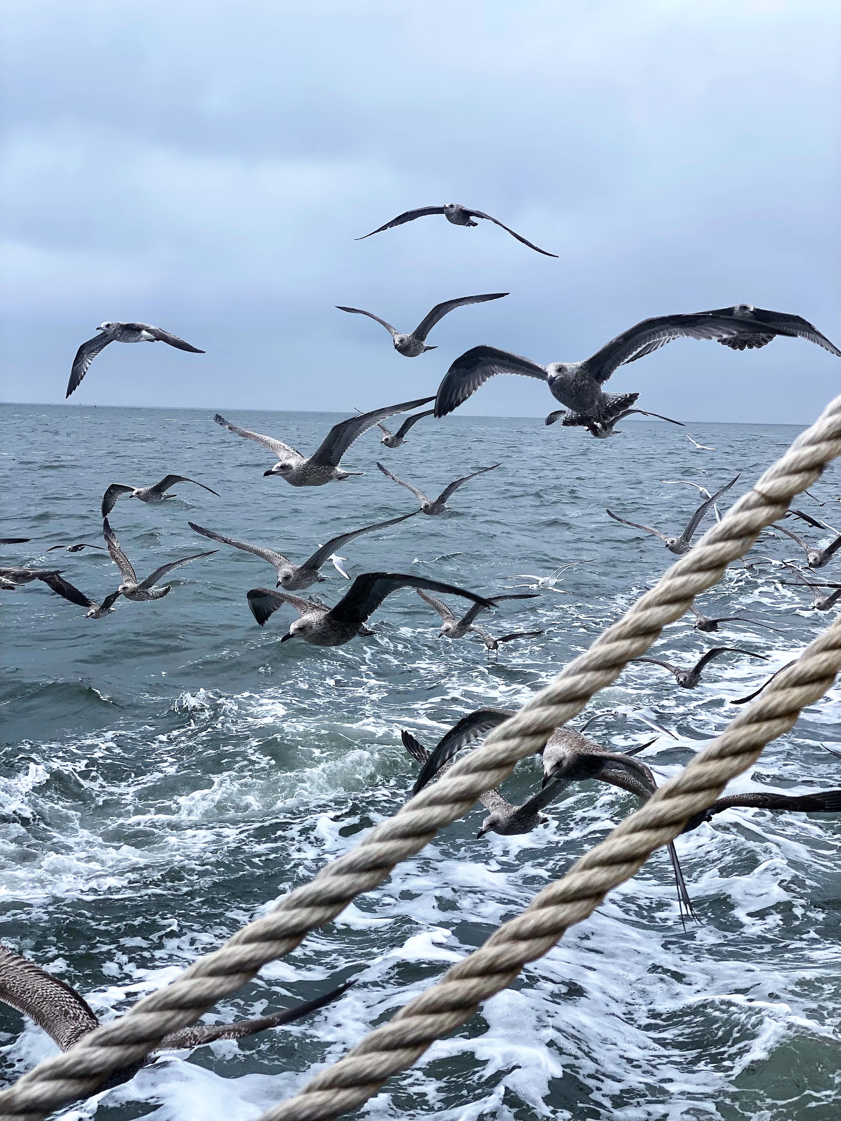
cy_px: 560
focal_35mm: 52
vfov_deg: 36.8
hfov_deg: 28.0
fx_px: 1684
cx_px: 420
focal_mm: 6
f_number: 2
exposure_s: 1/1142
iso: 20
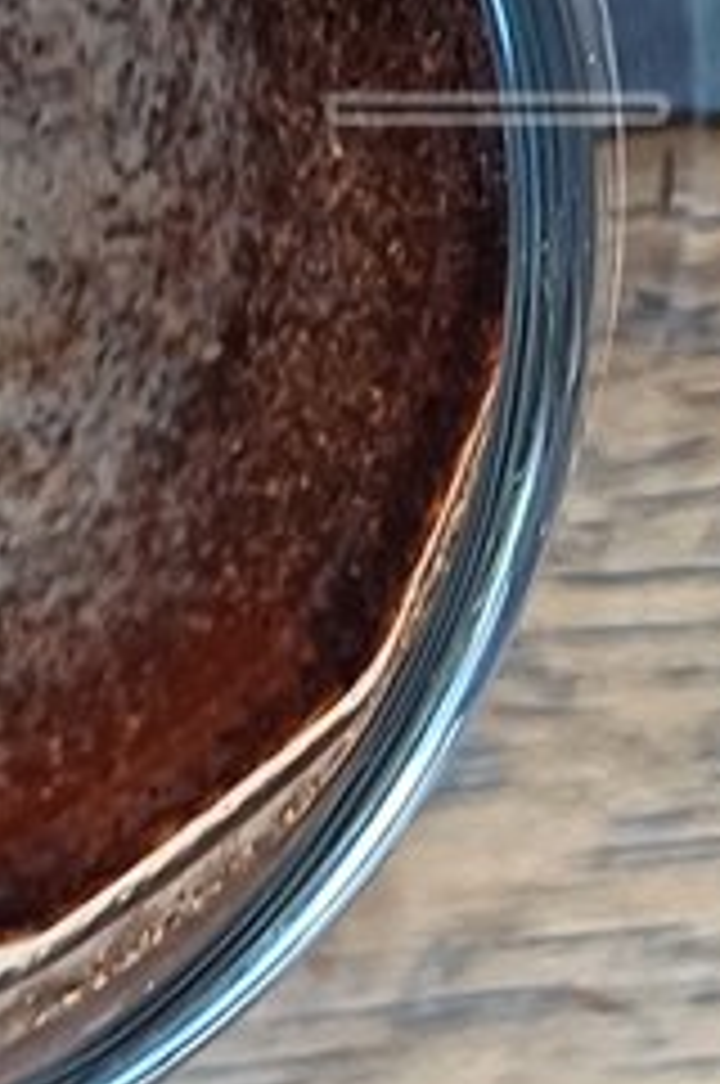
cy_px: -112
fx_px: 4783
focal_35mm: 159
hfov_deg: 8.4
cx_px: 1076
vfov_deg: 12.7
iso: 200
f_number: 1.8
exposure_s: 1/33
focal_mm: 5.06
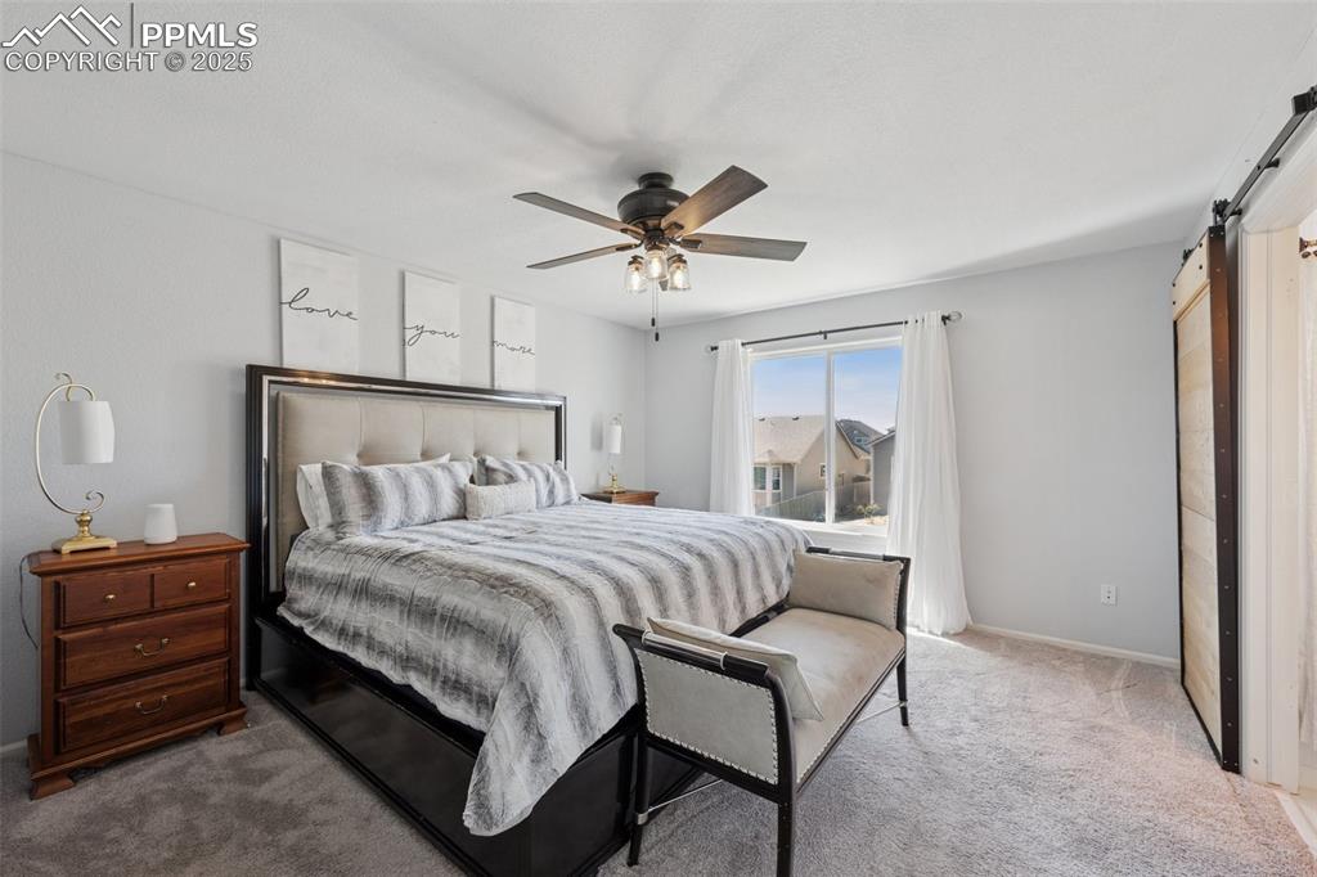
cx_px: 658
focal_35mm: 14
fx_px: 512
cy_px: 438
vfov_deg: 81.2
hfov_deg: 104.3
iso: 100
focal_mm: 14
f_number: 11
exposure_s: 1/1.67
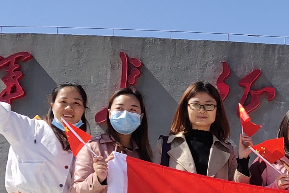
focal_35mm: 154
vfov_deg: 8.9
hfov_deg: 12.9
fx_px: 1236
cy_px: 171
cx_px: 374
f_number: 1.79
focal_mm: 4.35
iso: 50
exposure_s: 1/3249
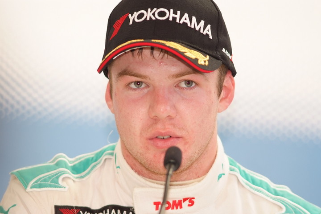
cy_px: 107
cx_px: 160
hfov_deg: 7.6
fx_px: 2407
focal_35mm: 270
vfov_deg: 5.1
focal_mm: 180
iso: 800
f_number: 2.8
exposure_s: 1/125
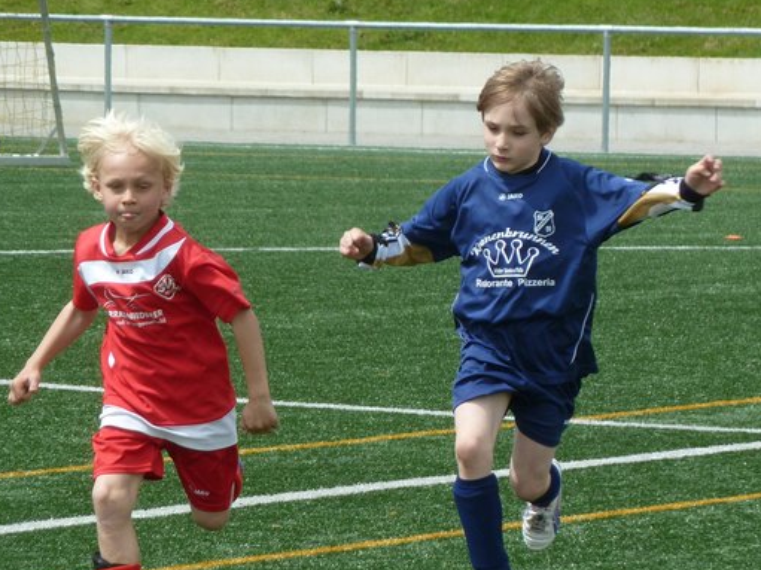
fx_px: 9033
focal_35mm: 411
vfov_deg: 3.6
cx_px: 338
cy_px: 380
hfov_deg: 4.8
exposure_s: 1/640
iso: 160
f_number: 4.9
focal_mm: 49.2
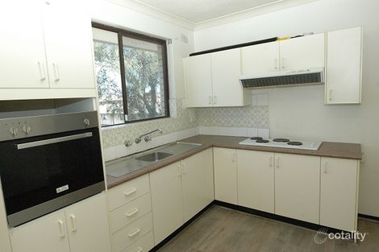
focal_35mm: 21
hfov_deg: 81.2
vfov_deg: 59.5
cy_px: 126
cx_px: 190
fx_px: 221
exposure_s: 1/320
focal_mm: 14
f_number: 9
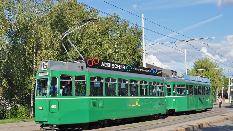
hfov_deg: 39.2
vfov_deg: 22.6
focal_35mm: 53
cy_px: 77
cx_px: 113
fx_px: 327
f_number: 10
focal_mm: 32
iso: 250
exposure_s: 1/250
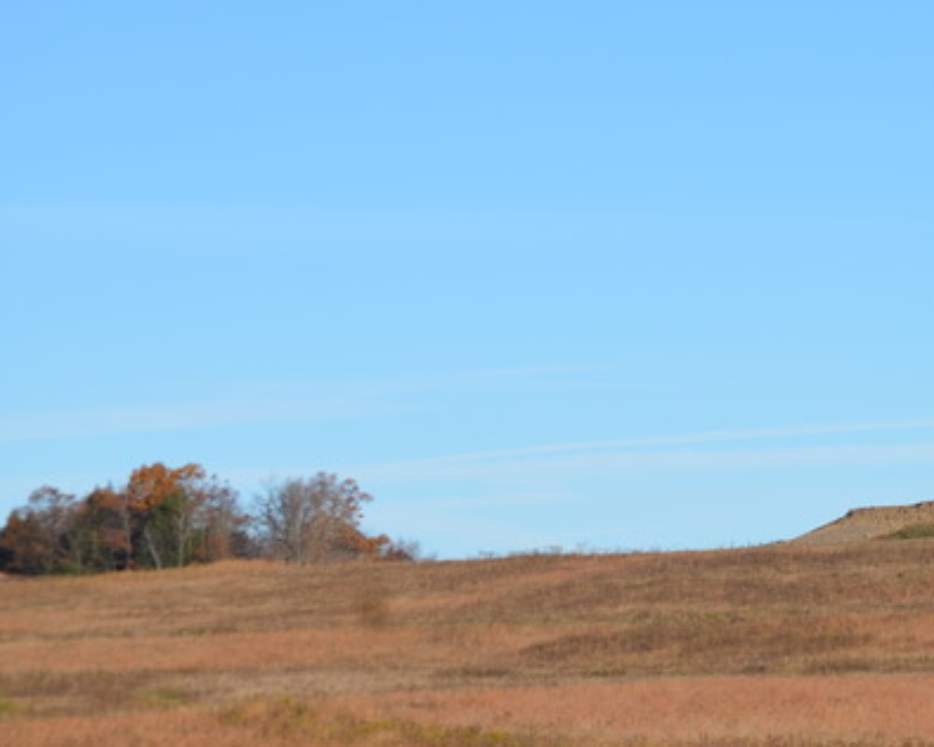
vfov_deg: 7.3
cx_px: 1129
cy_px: 388
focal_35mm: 213
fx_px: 5888
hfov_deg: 9.0
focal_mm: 60
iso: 100
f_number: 8
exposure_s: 1/250
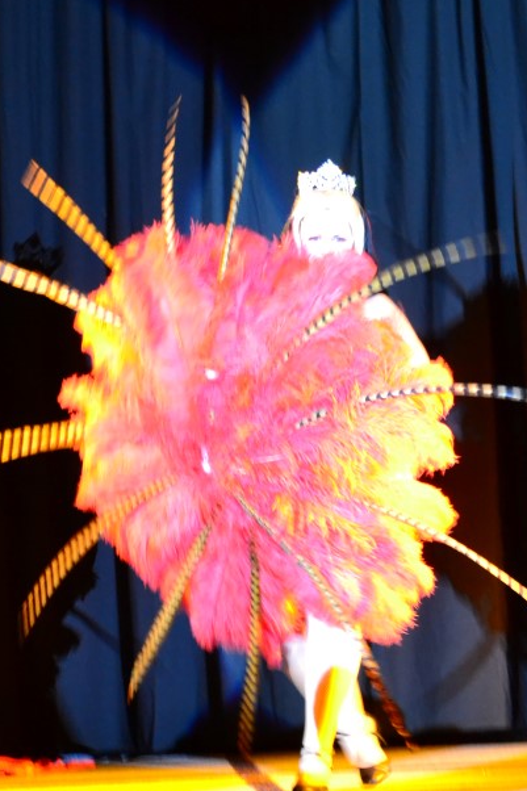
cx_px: 330
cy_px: 622
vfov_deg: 13.0
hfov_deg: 8.7
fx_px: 3470
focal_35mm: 158
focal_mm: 55
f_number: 4
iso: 3200
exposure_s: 1/15
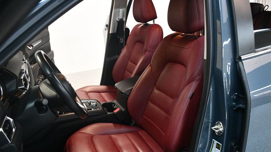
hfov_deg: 62.6
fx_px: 223
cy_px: 83
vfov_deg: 37.7
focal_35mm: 31
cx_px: 143
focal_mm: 18
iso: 3200
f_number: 3.5
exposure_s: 1/100
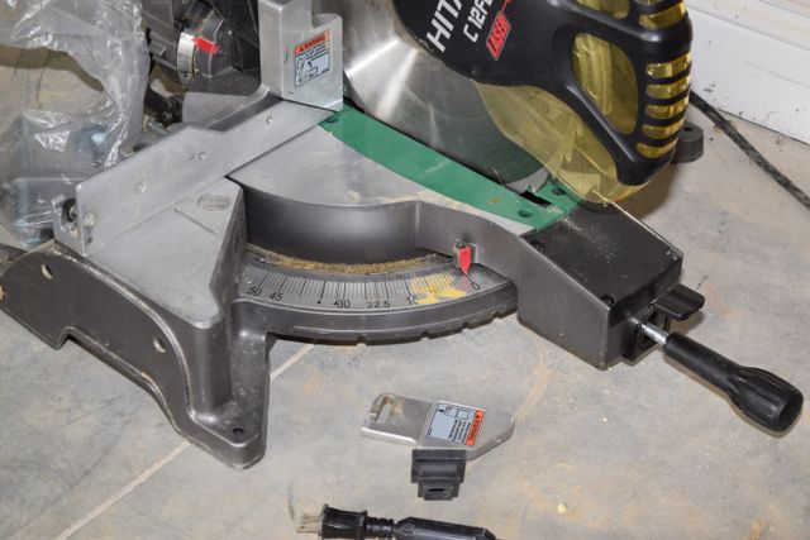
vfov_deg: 16.6
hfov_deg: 24.6
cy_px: 270
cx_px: 405
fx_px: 1857
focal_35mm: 82
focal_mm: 55
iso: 800
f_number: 5.6
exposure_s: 1/60
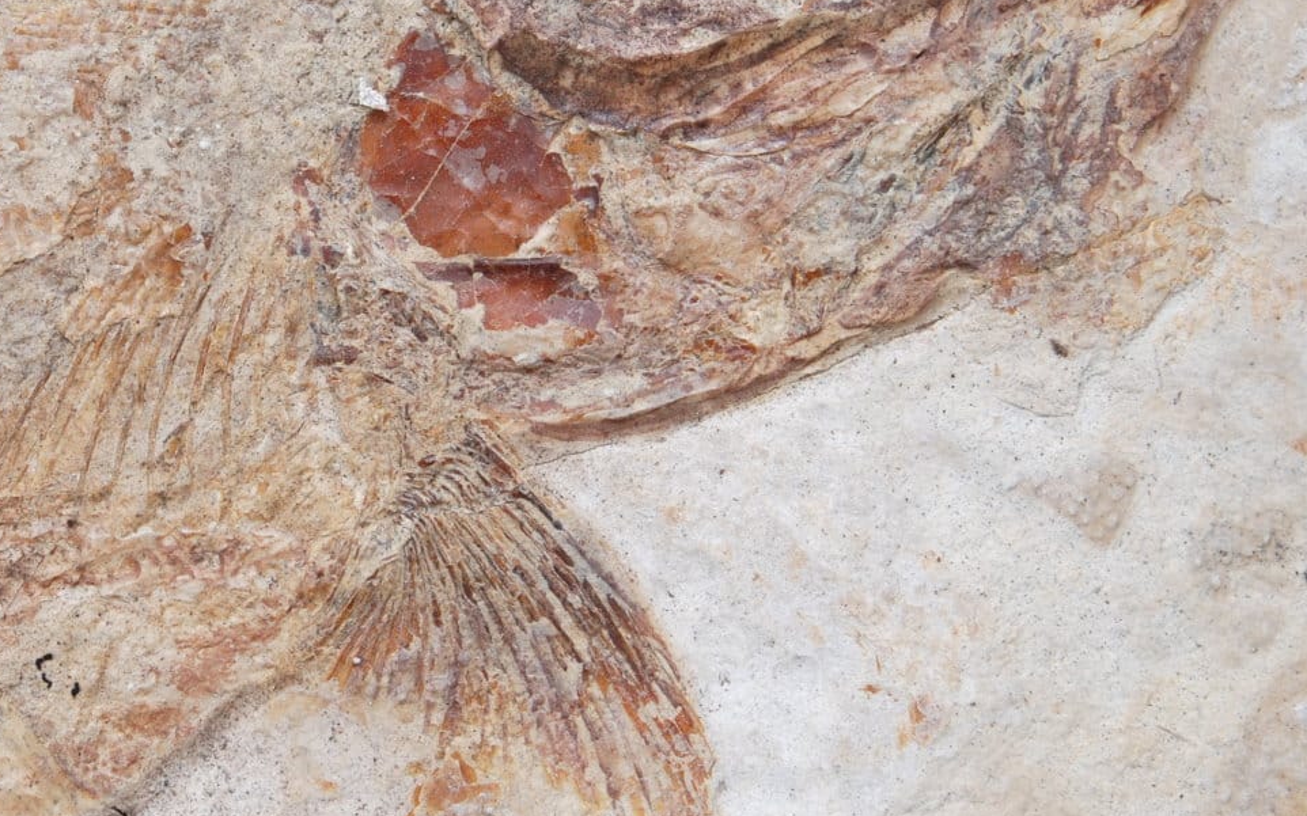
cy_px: 197
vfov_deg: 11.0
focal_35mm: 119
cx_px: 454
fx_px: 4238
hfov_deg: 17.5
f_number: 6.3
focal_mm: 50
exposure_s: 1/160
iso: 100
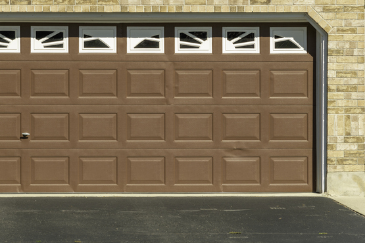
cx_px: 128
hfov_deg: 11.7
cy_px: 92
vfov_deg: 7.8
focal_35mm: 176
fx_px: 1784
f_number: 5.6
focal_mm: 90
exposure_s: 1/125
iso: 100
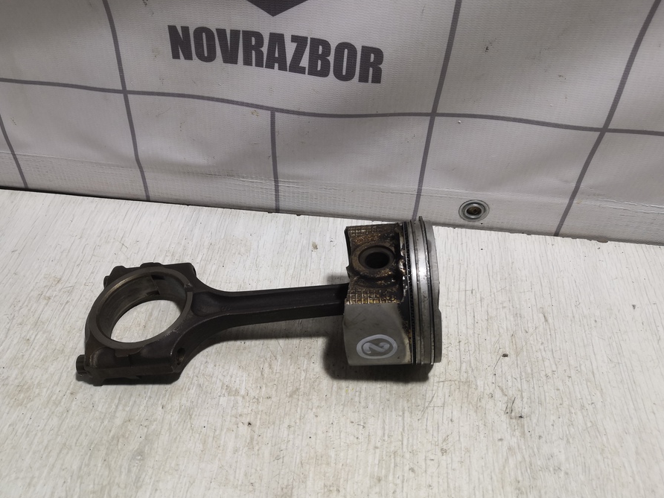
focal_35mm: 31
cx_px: 285
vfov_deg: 45.4
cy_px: 233
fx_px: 595
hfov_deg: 58.1
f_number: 1.8
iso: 80
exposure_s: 1/100
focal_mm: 3.95
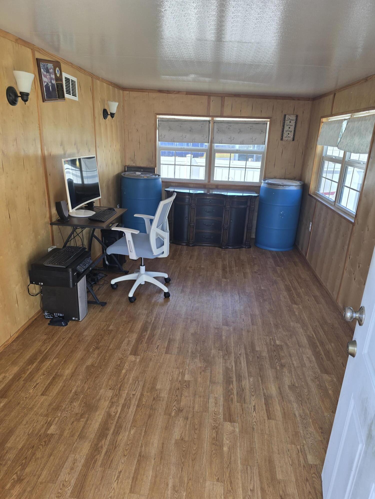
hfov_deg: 58.9
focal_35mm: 23
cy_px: 250
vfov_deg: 73.9
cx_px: 188
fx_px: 332
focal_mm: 6.3
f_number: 1.7
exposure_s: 1/120
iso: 50
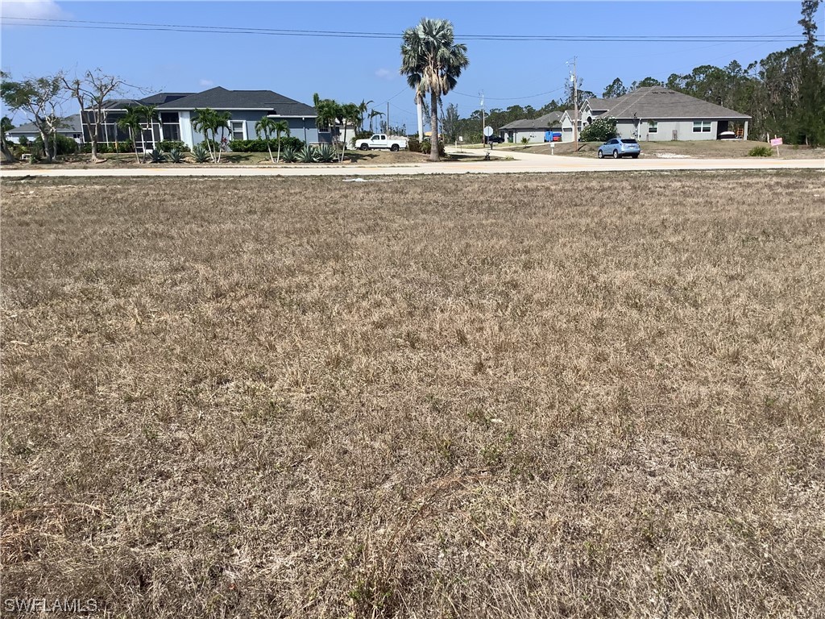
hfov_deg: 58.4
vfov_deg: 45.4
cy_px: 310
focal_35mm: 31
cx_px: 412
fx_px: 739
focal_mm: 3.3
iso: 25
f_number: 2.4
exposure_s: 1/1381
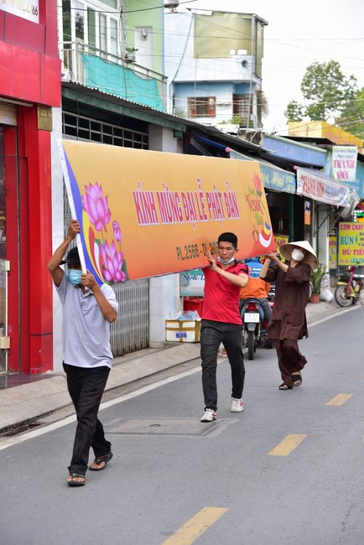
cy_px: 272
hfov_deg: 14.9
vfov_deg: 22.1
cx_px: 182
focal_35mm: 92
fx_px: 1394
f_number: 5
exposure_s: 1/160
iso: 125
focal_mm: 92
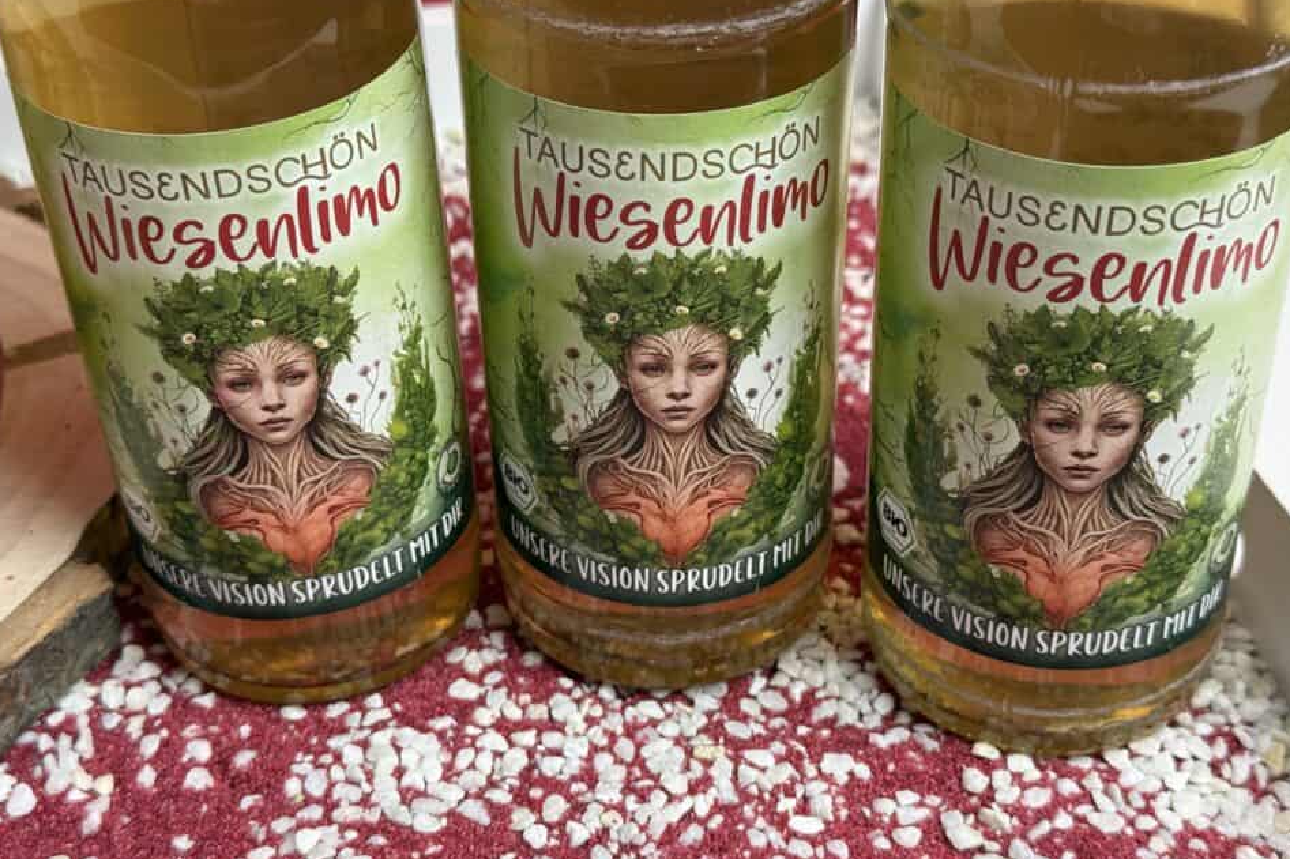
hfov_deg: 36.9
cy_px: 421
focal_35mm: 54
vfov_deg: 25.1
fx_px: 1935
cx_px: 643
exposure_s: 1/50
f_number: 1.78
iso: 80
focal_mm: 6.76
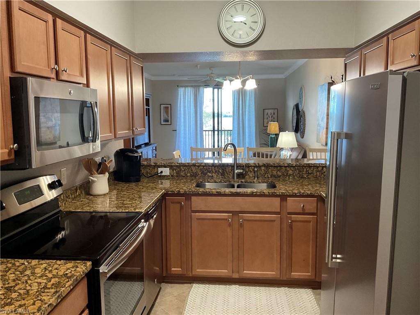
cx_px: 210
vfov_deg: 48.2
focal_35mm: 29
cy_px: 158
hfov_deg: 61.7
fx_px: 352
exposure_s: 1/60
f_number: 1.8
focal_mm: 3
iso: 125
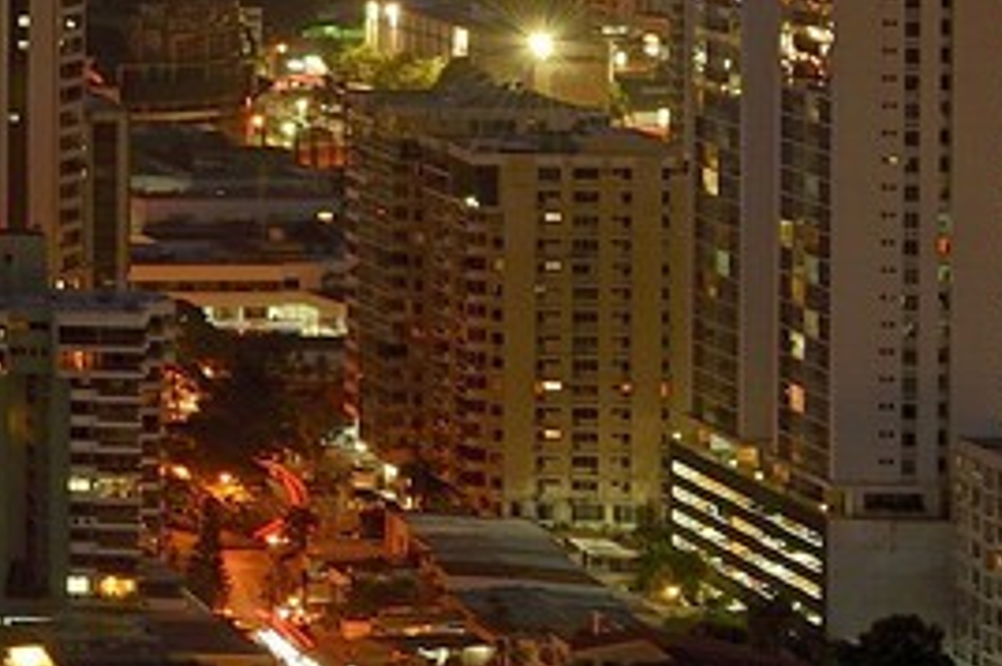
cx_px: -1705
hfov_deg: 9.4
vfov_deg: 7.3
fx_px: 5143
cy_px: -299
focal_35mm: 185
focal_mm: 31
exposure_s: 2.5
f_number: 8
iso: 200
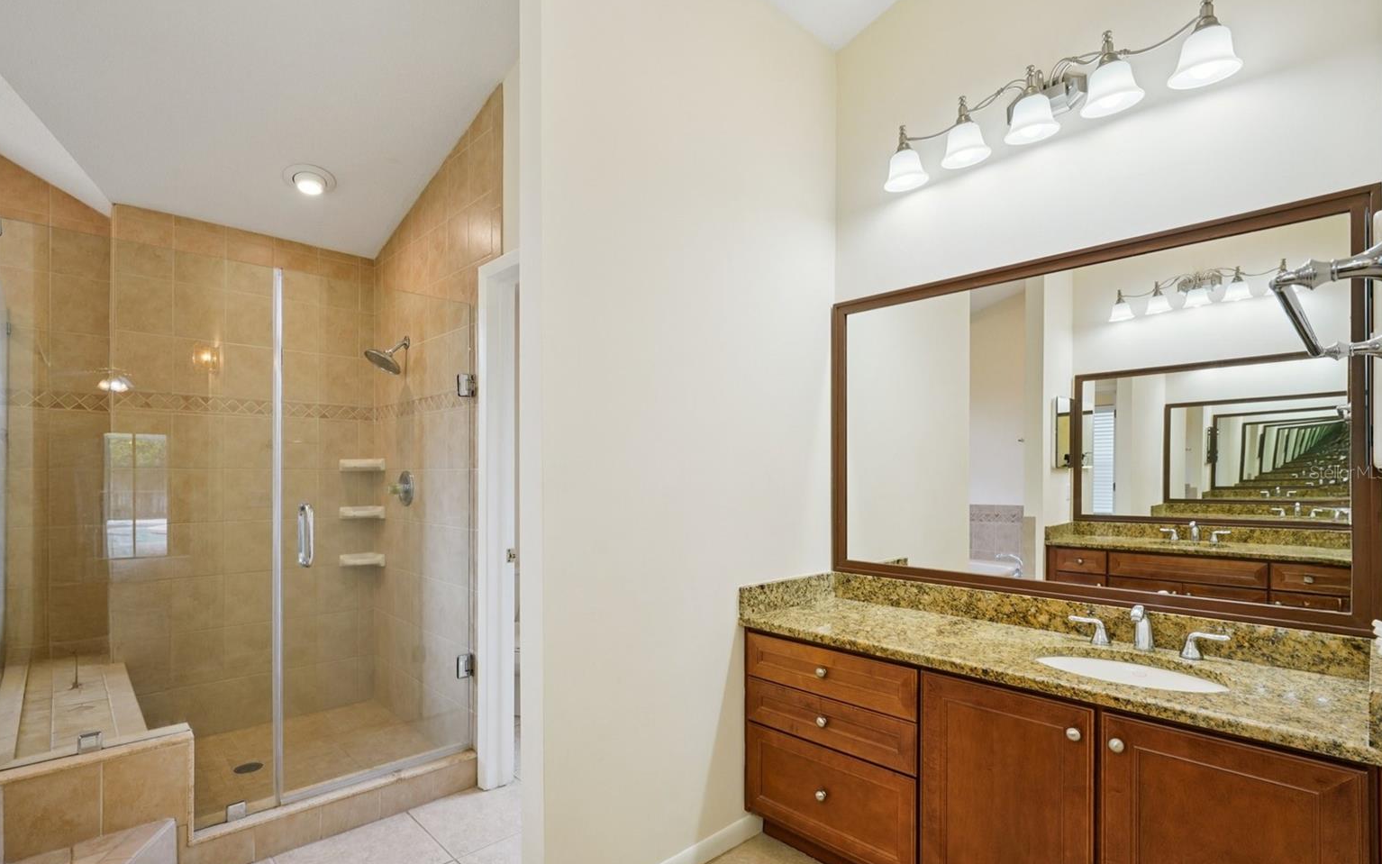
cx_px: 669
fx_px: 640
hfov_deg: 94.3
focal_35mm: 17
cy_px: 472
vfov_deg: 67.9
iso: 800
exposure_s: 1/125
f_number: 8
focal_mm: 16
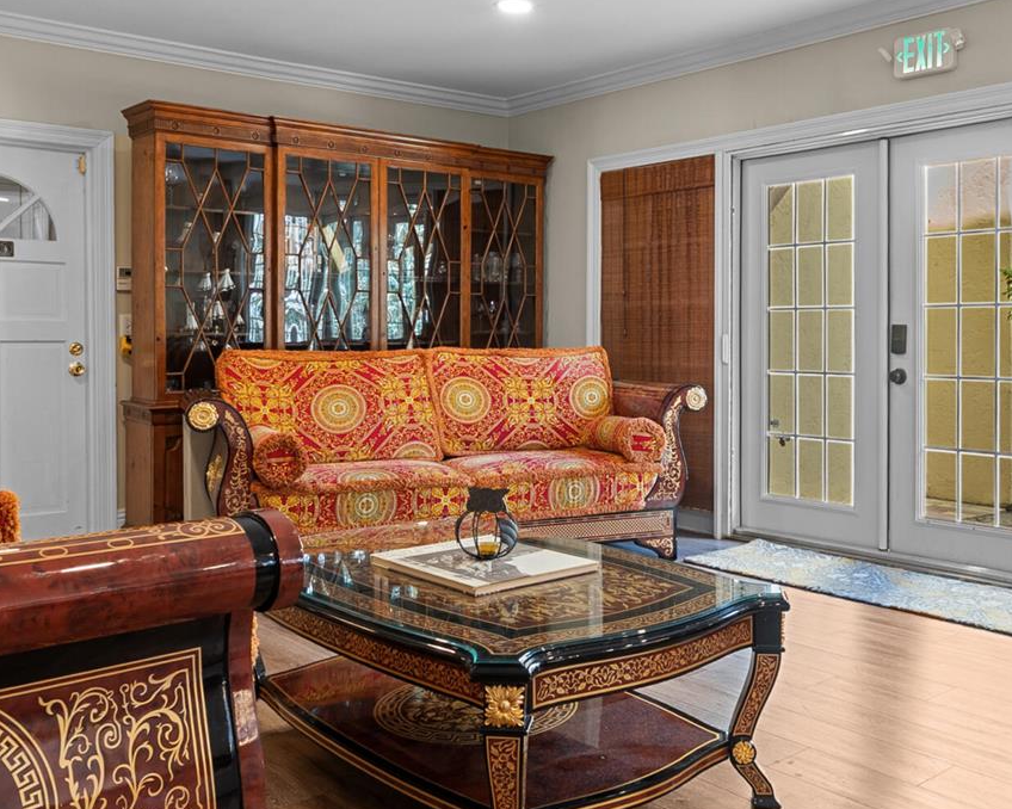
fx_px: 1018
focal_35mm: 34
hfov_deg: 52.5
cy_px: 447
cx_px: 604
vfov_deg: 43.3
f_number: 7.1
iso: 100
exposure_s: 1.6
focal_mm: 10
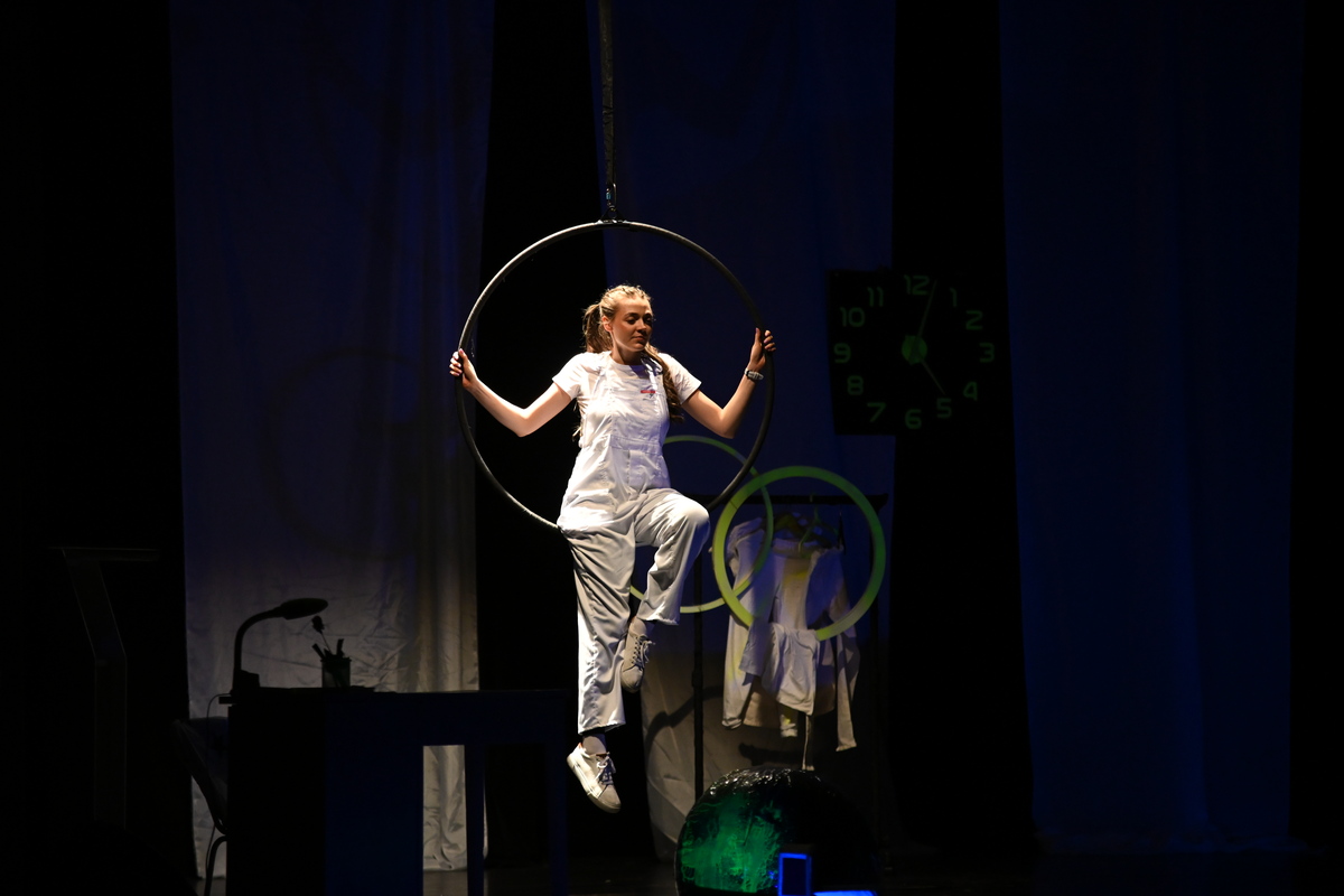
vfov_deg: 9.5
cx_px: 672
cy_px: 448
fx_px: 5413
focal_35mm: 145
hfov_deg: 14.2
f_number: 2.8
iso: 4000
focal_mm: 145
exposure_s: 1/640
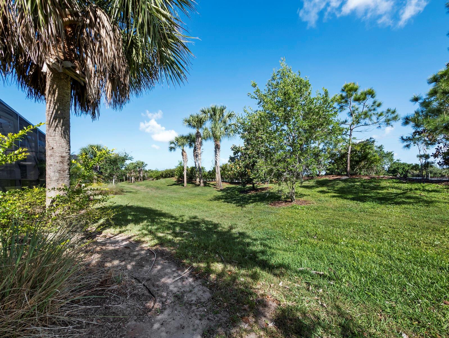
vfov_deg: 85.7
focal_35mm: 14
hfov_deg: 102.0
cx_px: 224
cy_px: 169
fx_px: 182
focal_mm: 7
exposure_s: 1/160
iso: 320
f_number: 10
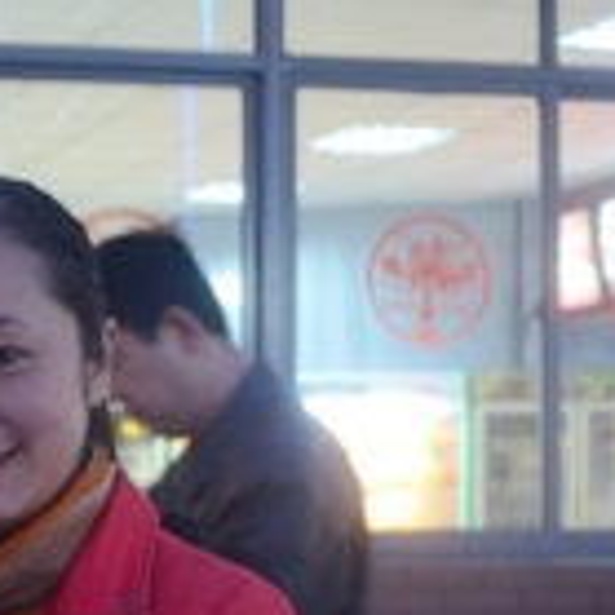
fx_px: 2030
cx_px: -354
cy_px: 509
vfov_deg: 17.1
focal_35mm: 101
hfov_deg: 15.6
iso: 2200
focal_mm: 20
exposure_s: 1/30
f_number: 3.8
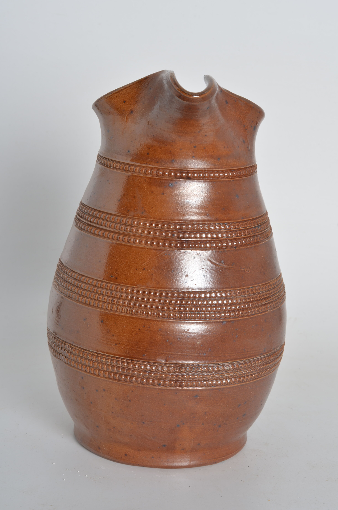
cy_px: 255
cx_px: 169
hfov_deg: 18.1
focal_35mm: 75
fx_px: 1061
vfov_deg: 27.0
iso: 100
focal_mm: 50
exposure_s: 1/125
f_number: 14
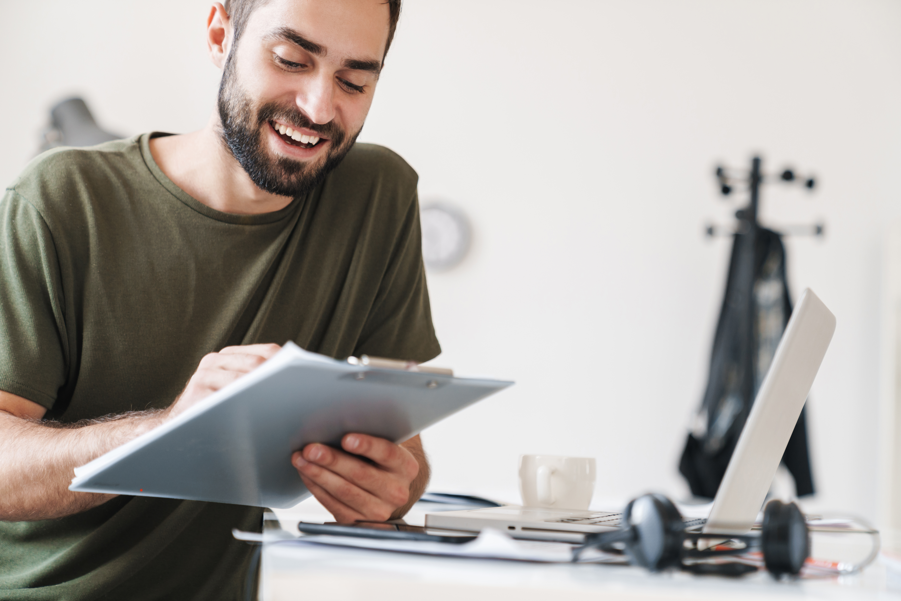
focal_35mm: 70
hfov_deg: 28.8
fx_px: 1752
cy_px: 300
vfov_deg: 19.5
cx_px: 450
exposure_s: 1/200
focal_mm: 70
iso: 500
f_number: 2.8
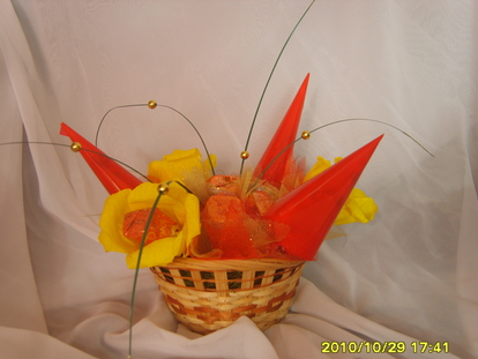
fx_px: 525
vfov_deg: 37.7
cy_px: 193
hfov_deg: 49.0
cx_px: 240
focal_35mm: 38
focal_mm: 7.4
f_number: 2.8
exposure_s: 1/30
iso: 69
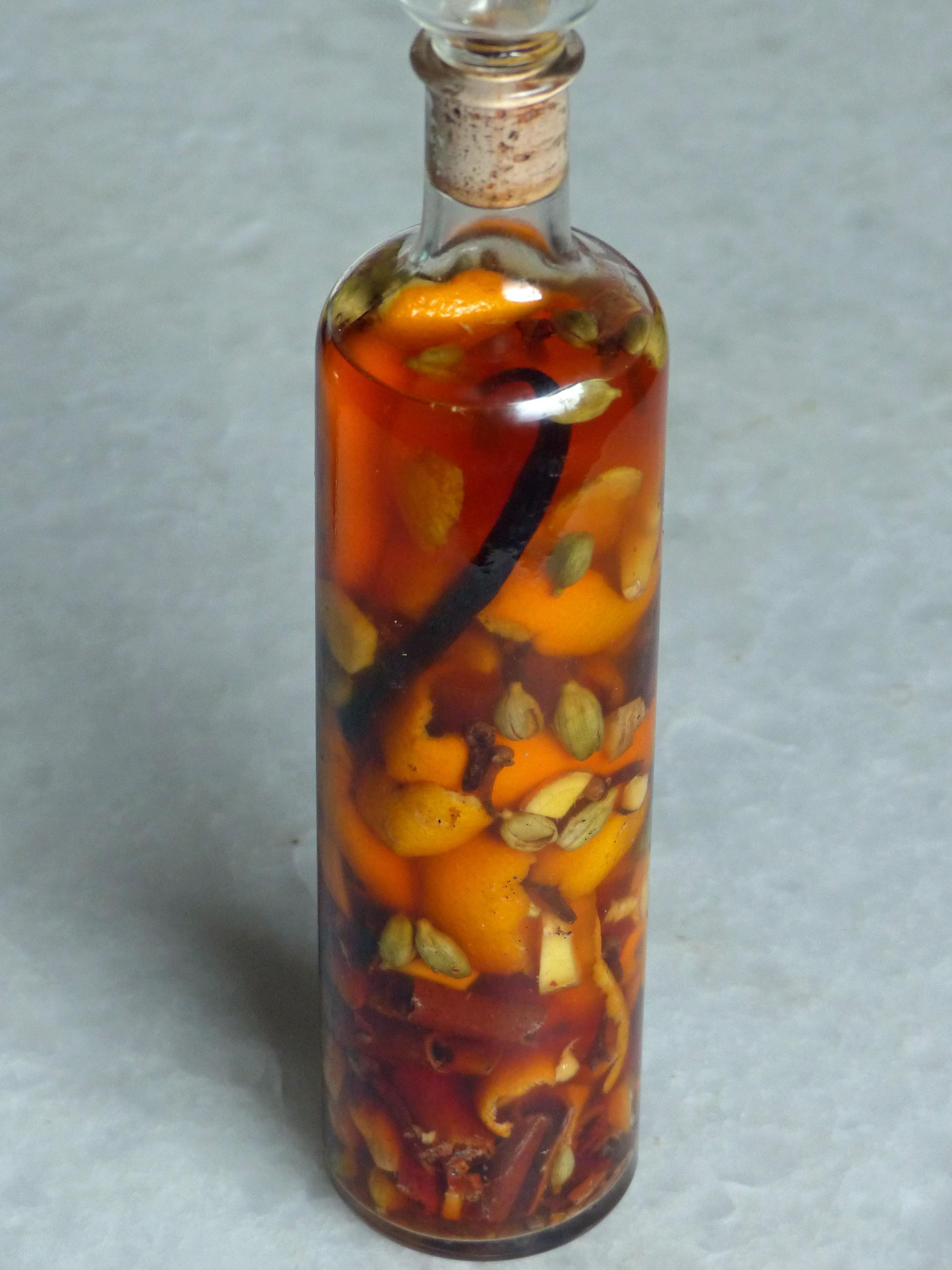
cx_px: 466
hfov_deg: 10.2
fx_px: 5318
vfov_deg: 13.6
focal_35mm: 145
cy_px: 605
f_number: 2.8
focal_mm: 23.5
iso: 320
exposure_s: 1/80
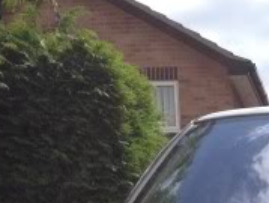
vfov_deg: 8.9
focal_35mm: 156
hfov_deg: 12.2
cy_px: 444
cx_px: 364
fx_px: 1215
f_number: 2.4
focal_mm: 4.3
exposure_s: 1/1493
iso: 64
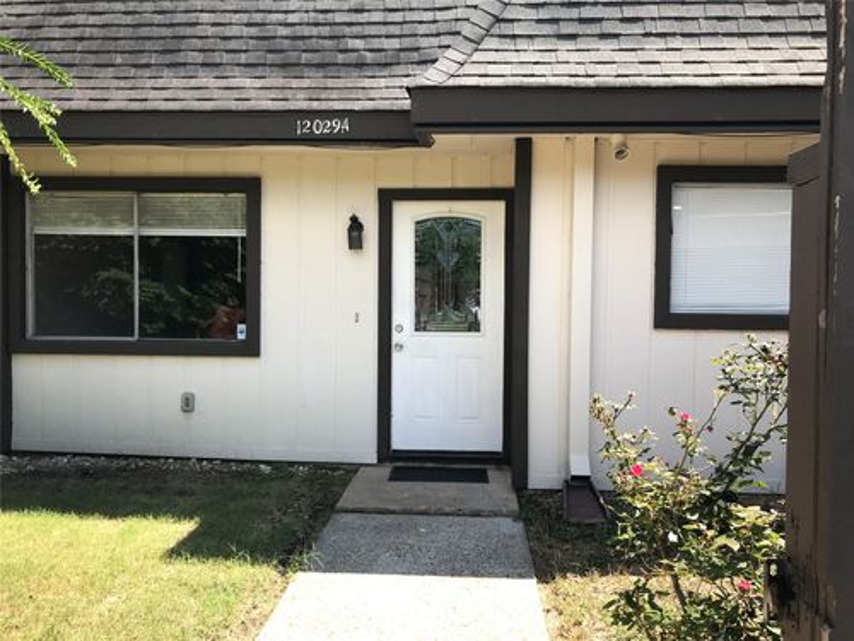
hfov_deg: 63.4
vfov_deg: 49.7
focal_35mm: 28
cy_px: 320
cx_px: 427
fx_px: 691
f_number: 1.8
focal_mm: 3.99
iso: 20
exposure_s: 1/825
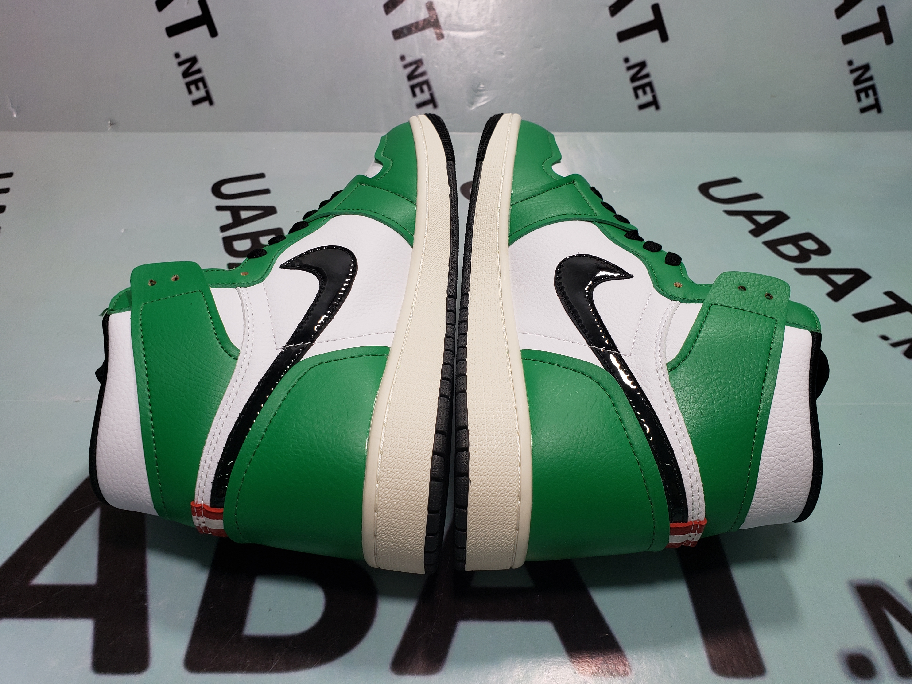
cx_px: 459
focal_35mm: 27
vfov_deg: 51.3
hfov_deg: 65.3
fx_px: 711
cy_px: 332
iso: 50
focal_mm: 4.3
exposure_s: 1/50
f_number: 2.4
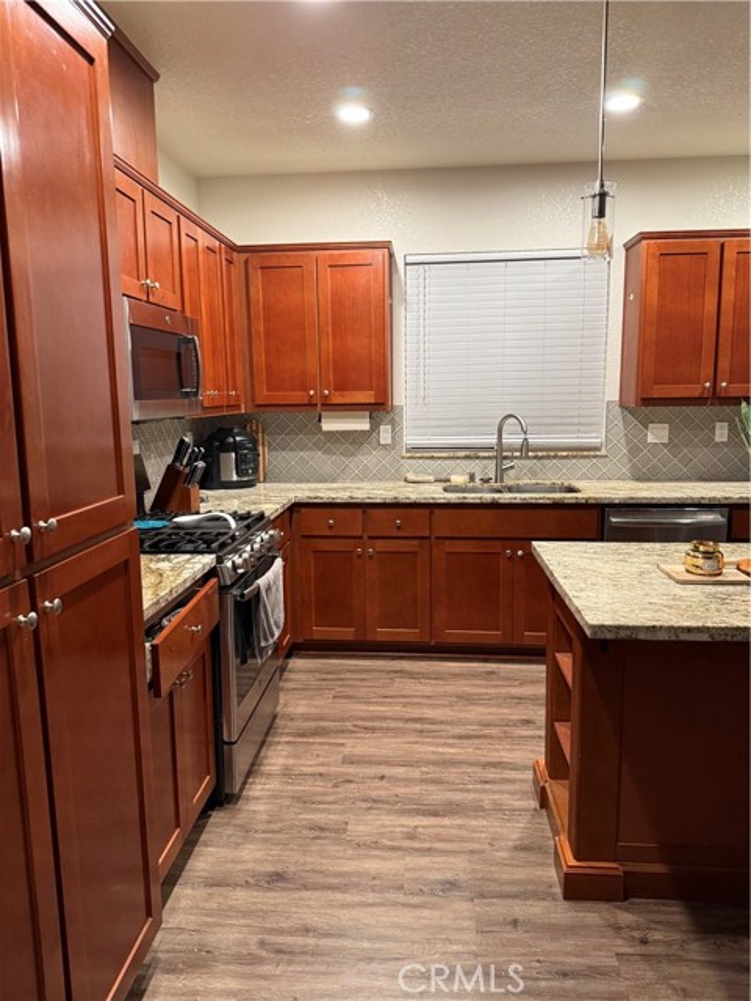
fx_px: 694
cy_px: 500
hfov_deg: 56.8
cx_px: 376
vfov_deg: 71.6
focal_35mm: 24
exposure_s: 1/60
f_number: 1.78
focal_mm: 6.76
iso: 320
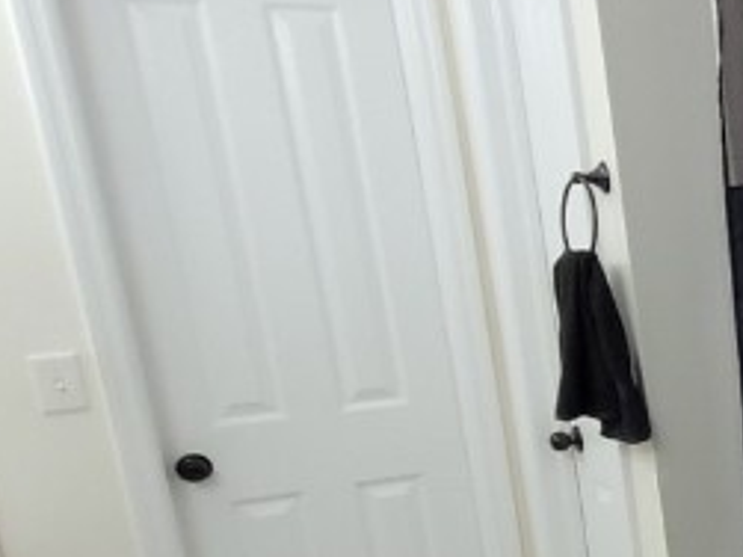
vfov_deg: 26.8
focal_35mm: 53
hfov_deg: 26.2
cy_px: 474
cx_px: 1119
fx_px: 1137
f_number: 2.2
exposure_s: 1/60
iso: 80
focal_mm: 1.74
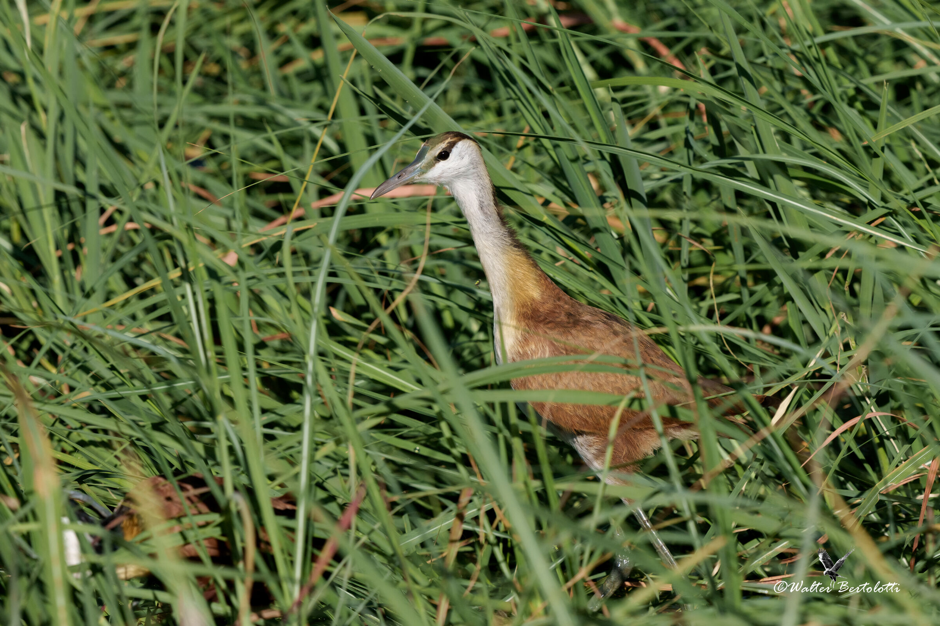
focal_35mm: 560
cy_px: 313
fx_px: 14621
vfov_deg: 2.5
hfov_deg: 3.7
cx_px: 470
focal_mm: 560
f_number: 10
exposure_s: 1/2500
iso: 1250
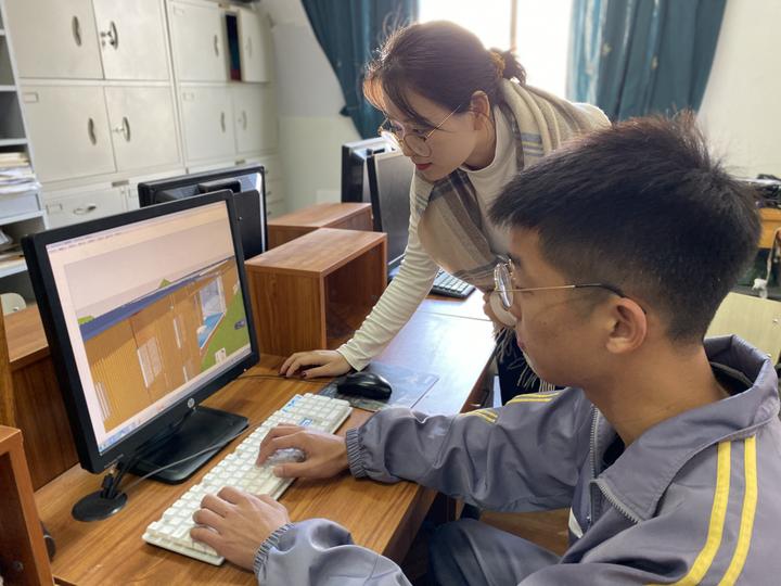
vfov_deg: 53.1
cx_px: 390
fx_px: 587
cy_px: 293
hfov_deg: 67.3
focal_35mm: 26
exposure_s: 1/50
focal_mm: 4.25
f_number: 1.8
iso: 160
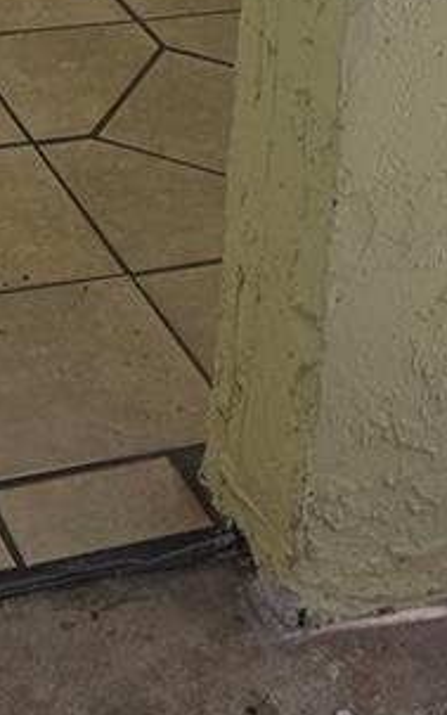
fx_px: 1889
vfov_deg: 17.6
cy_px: -547
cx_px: -114
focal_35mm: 97
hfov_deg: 13.1
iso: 64
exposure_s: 1/7944
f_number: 1.7
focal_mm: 6.3
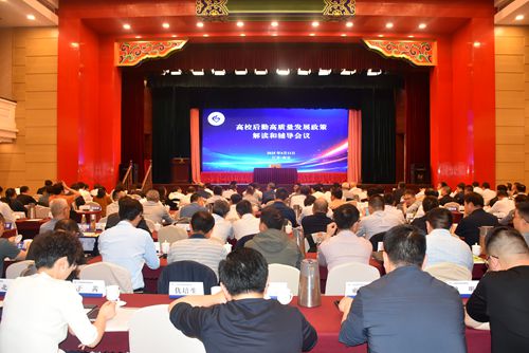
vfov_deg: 48.0
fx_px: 397
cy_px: 176
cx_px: 264
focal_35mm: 27
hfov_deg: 67.4
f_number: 5
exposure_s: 1/80
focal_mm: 18
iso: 1000
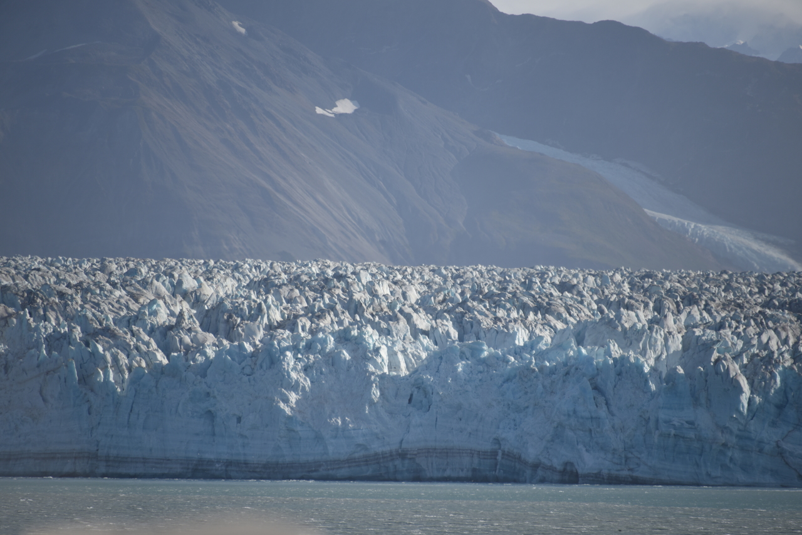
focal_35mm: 300
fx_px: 6684
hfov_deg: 6.9
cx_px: 401
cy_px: 268
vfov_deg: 4.6
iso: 100
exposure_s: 1/640
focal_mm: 300
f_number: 5.6
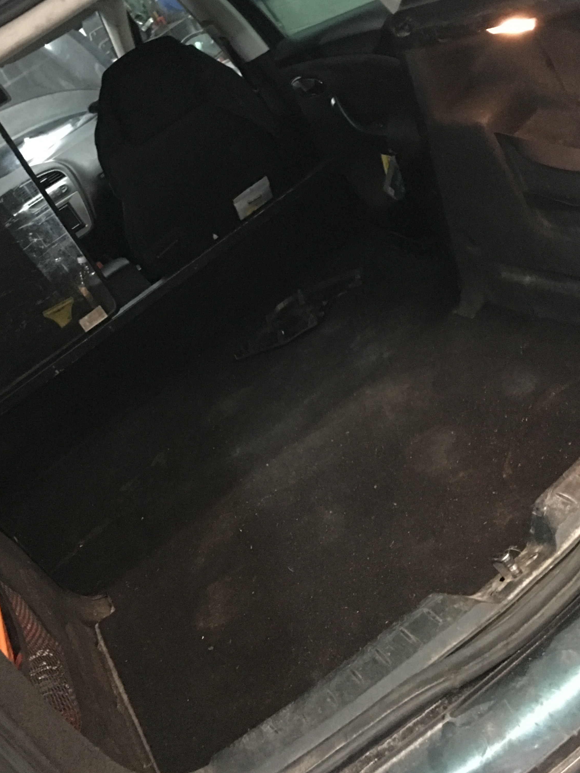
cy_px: 297
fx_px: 871
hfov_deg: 36.7
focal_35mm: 39
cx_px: 227
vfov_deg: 47.5
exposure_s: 1/4
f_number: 2.2
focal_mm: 4.15
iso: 400
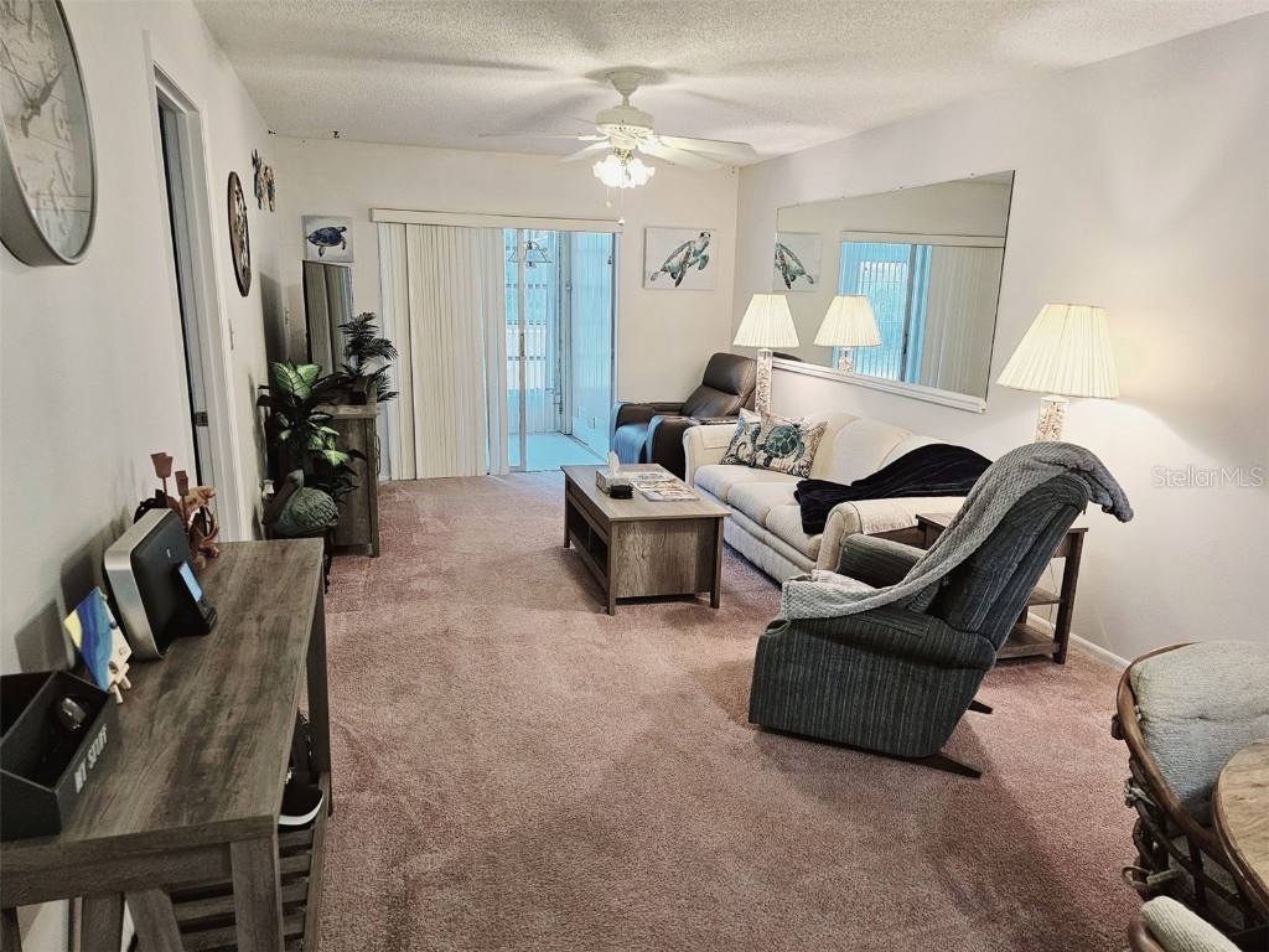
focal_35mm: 23
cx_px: 634
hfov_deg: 73.9
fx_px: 843
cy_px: 476
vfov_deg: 58.9
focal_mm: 6.3
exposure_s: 1/120
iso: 500
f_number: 1.7
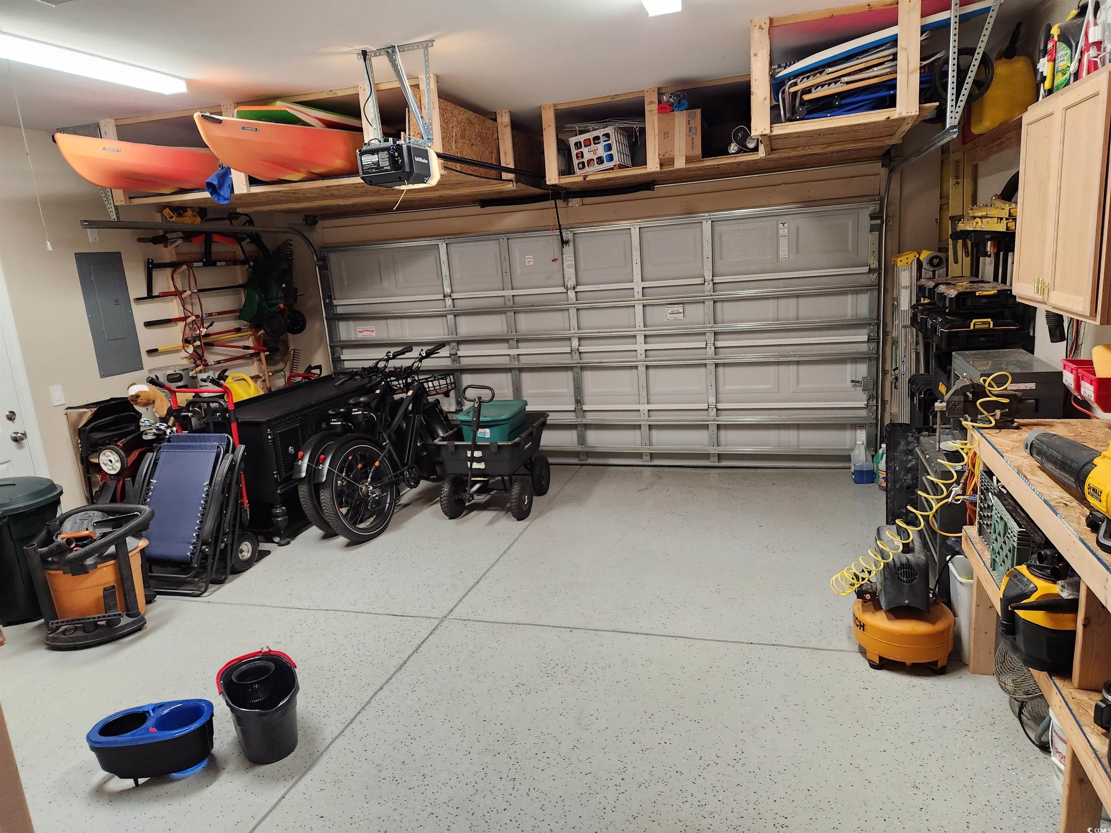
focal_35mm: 23
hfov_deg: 73.9
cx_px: 556
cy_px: 416
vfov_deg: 58.9
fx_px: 738
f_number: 1.8
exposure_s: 1/120
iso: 500
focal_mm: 5.4
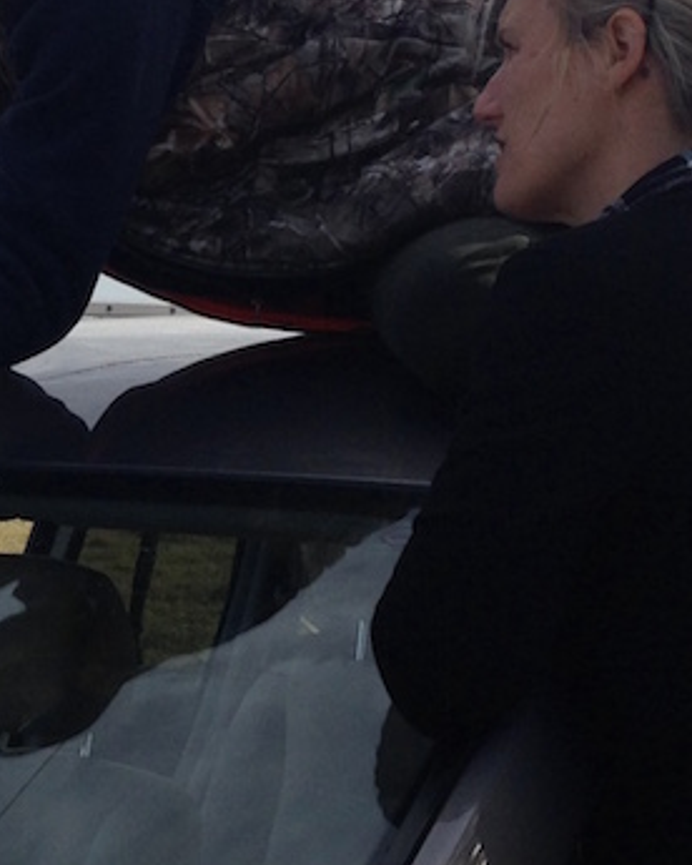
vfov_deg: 17.2
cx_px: -90
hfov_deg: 13.5
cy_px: 436
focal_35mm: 112
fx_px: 2867
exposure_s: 1/1106
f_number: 2.4
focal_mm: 4.12
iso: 50
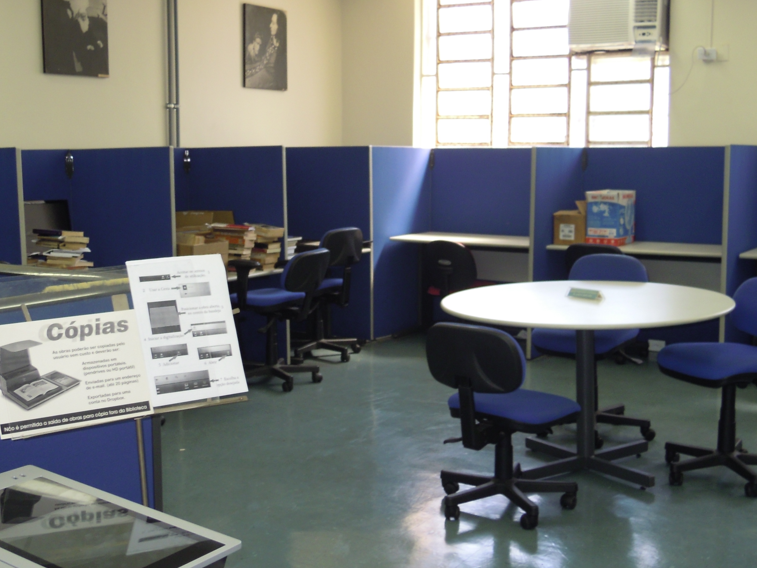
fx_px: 1006
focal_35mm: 46
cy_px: 296
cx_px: 332
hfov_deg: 41.2
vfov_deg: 31.5
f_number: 2.7
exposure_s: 1/40
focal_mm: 5
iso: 100
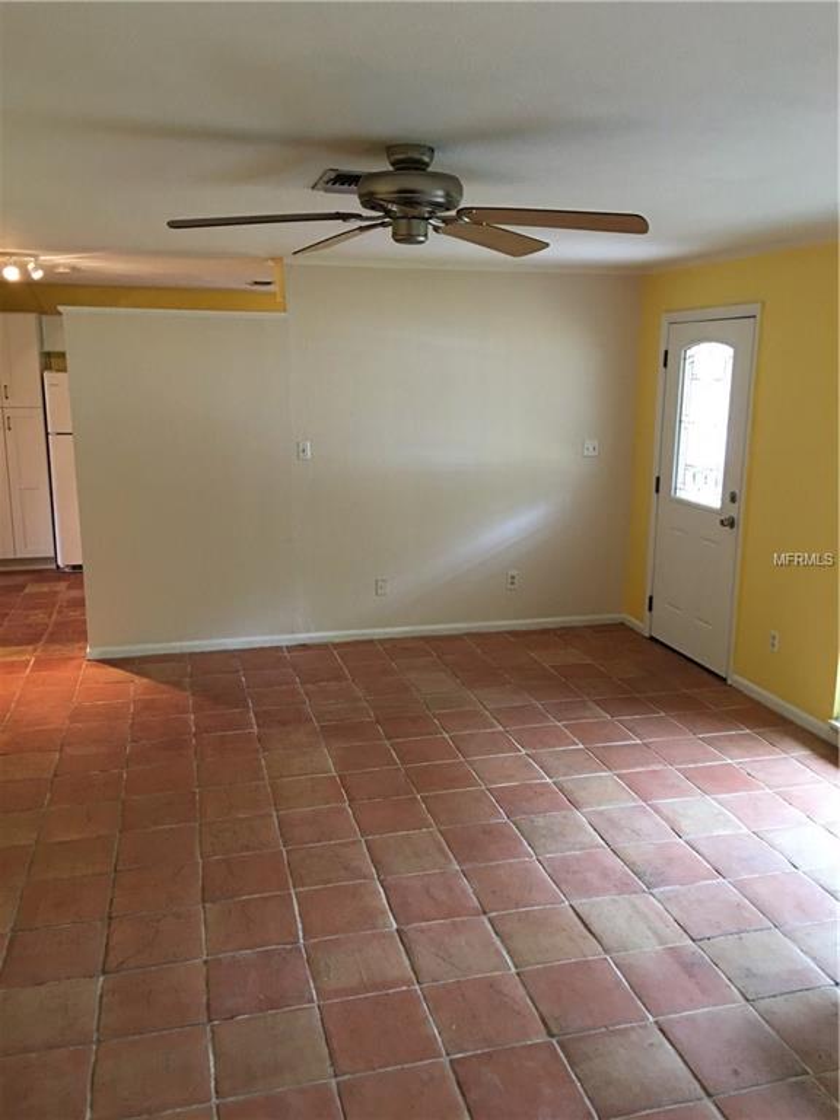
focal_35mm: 29
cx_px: 420
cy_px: 560
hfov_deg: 48.2
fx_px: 938
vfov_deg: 61.7
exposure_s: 1/10
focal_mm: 4.15
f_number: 2.2
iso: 100
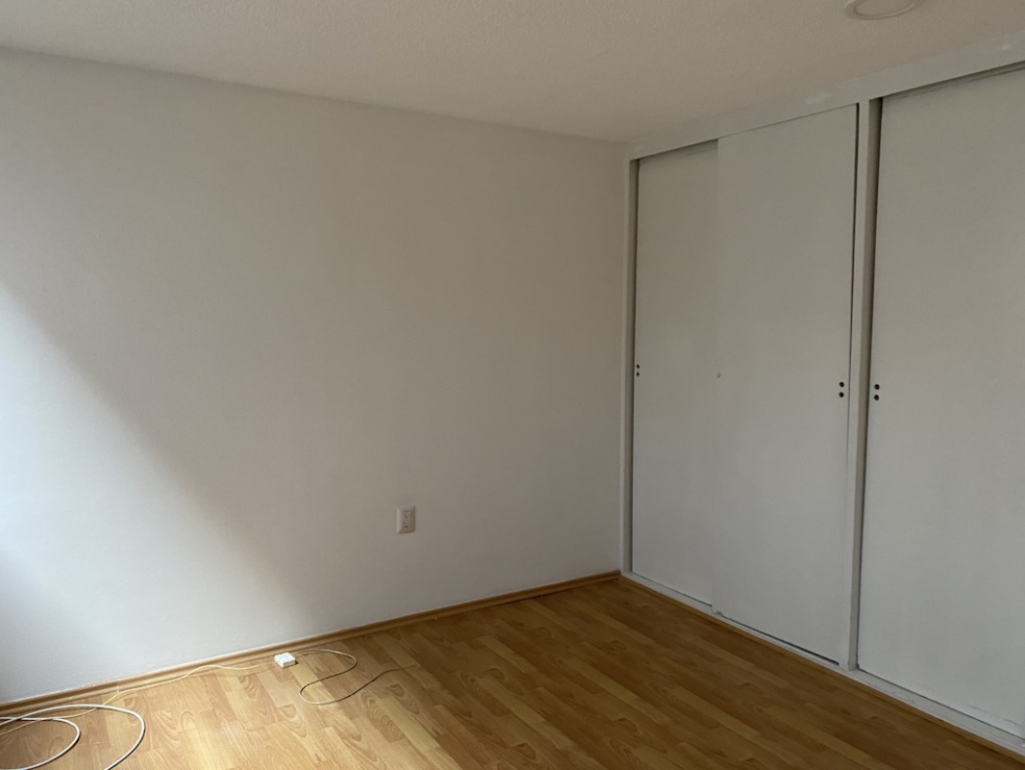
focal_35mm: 26
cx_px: 512
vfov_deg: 53.1
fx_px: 770
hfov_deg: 67.3
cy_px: 385
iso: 250
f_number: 1.8
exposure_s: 1/60
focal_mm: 4.25
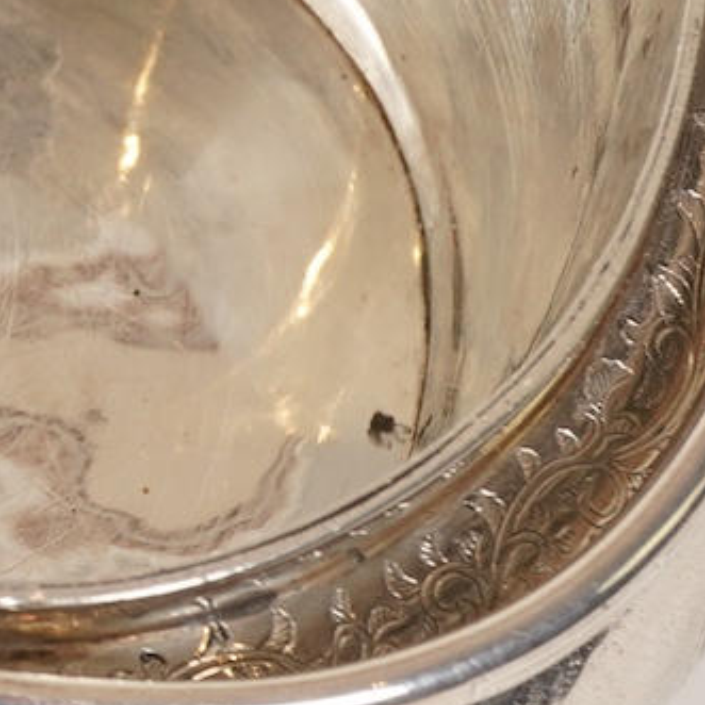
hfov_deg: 8.5
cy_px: -12
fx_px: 4493
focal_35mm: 195
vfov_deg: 8.9
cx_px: -747
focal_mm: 30
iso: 400
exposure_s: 1/125
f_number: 16
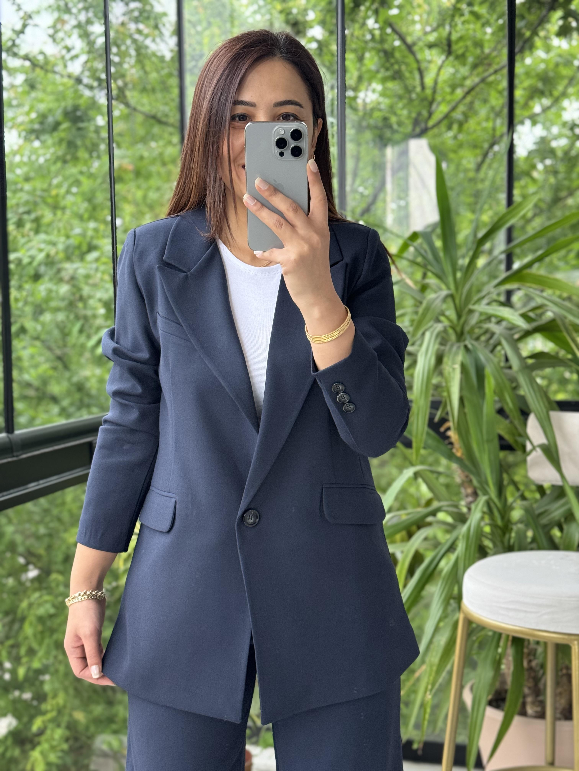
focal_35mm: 48
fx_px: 1070
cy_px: 386
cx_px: 290
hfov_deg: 30.3
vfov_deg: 39.7
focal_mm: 6.76
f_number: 1.78
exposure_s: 1/60
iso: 250
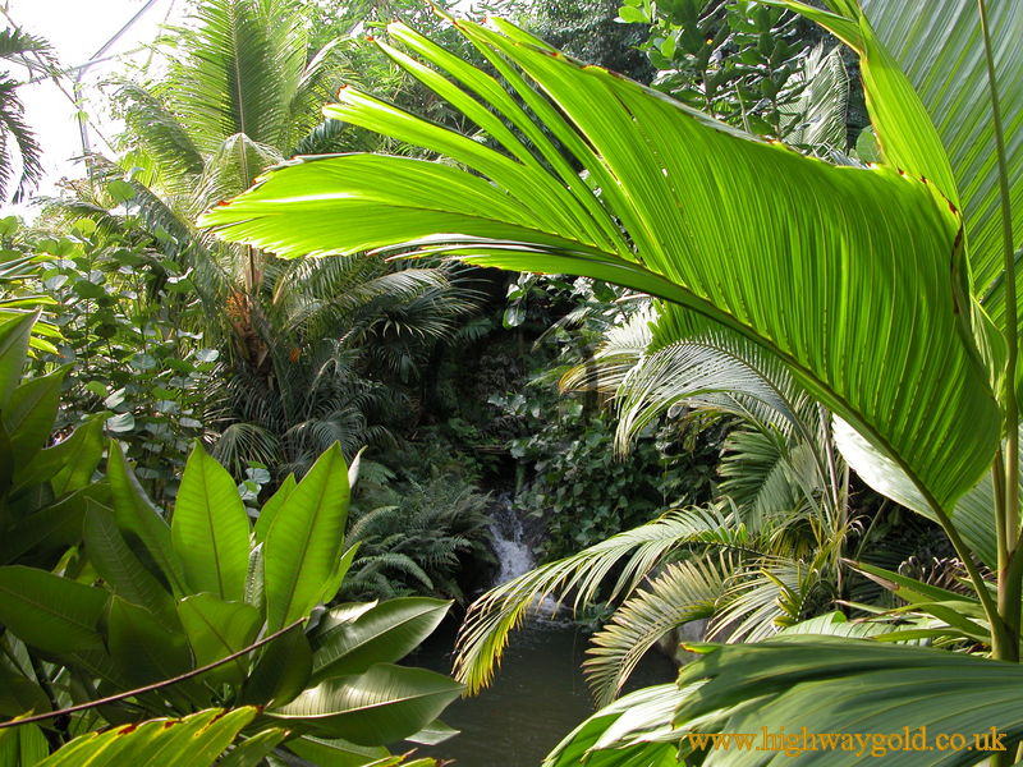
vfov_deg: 40.7
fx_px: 1034
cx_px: 512
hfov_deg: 52.6
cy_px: 384
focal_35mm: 35
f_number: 3.5
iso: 100
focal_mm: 8.9
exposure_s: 1/103
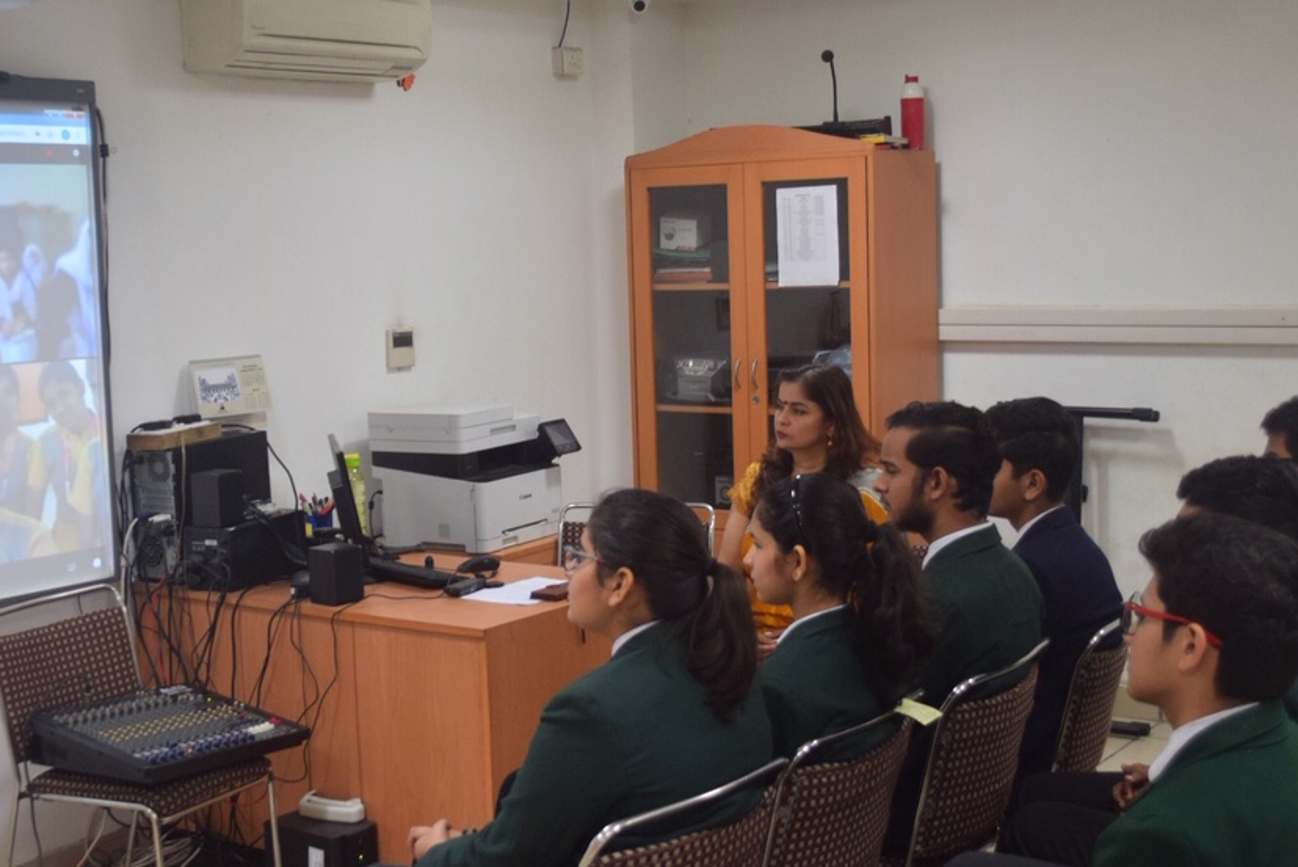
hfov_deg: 38.5
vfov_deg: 26.5
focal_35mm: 51
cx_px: 445
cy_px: 464
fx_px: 1840
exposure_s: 1/60
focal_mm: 22
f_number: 4
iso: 560
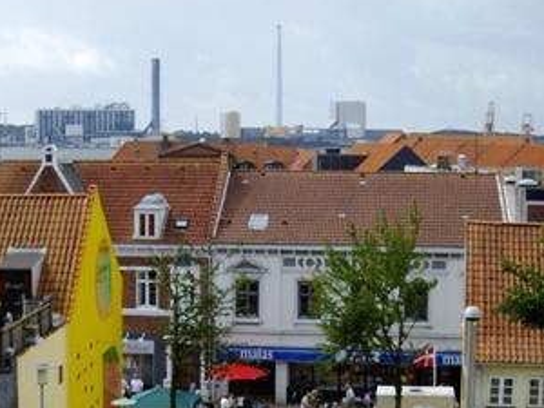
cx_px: 227
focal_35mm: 81
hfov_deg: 24.1
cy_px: 296
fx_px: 1273
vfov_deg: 18.1
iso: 50
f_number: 4.3
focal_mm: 6.2
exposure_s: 1/250
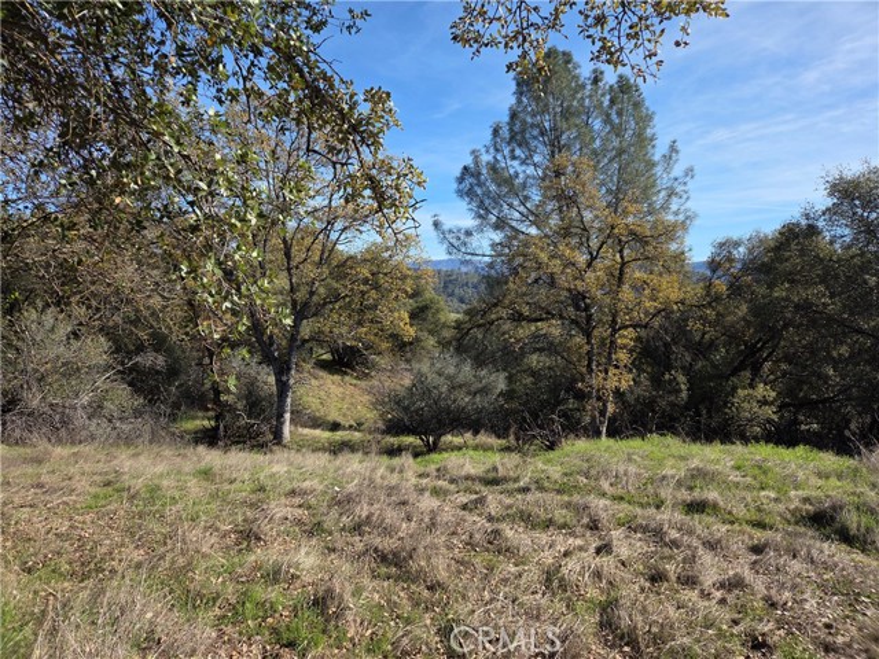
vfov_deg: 58.9
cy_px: 330
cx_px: 440
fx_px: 584
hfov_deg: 73.9
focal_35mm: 23
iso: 80
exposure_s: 1/3372
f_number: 1.8
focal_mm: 5.4
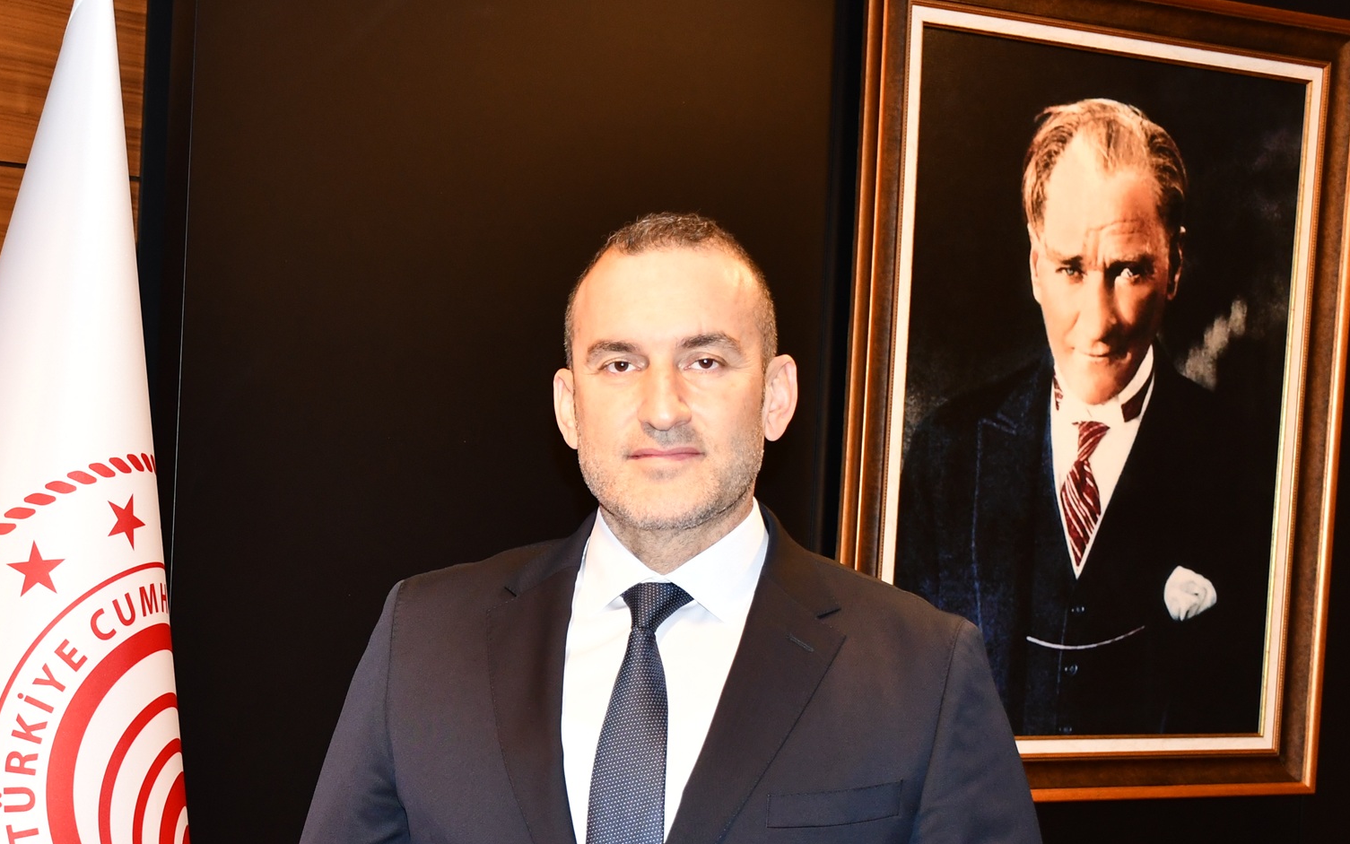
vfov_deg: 19.6
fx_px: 2429
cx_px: 338
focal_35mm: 66
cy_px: 618
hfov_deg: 30.5
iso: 1000
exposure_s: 1/60
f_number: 3.8
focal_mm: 26
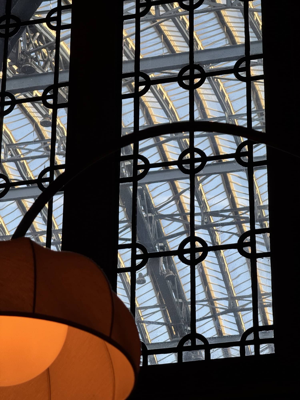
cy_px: 200
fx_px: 1387
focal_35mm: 120
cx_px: 150
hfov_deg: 12.3
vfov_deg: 16.4
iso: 50
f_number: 2.8
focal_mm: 15.7
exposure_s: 1/126
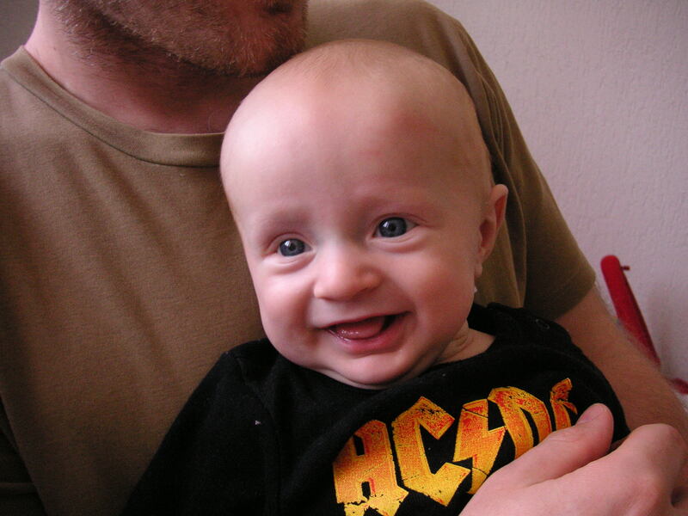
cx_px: 344
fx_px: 735
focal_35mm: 37
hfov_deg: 50.1
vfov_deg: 38.7
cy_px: 258
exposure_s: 1/45
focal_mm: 6.1
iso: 160
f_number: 2.8
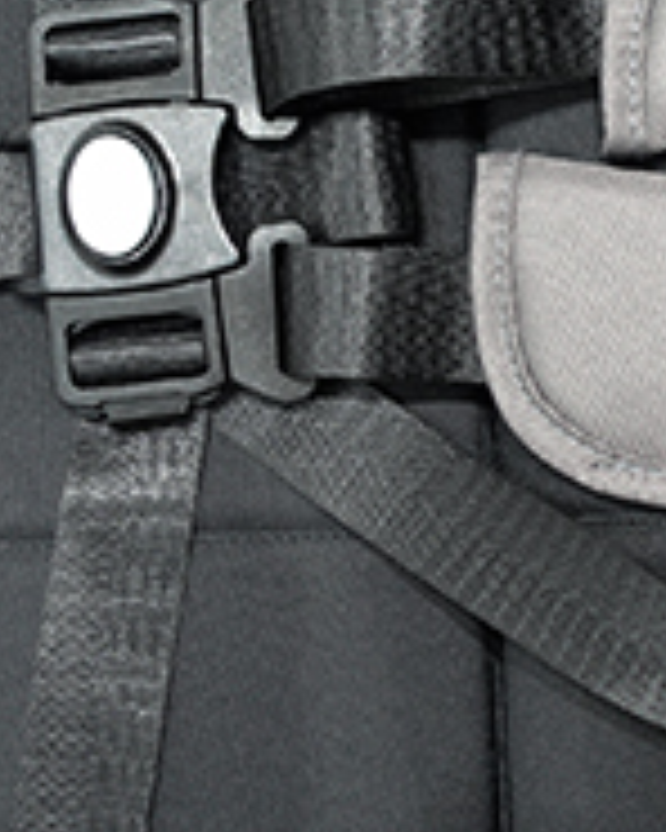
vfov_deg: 23.0
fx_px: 2020
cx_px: 783
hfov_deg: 17.9
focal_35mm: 82
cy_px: 171
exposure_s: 1/125
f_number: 2.2
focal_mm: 10.61
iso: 250
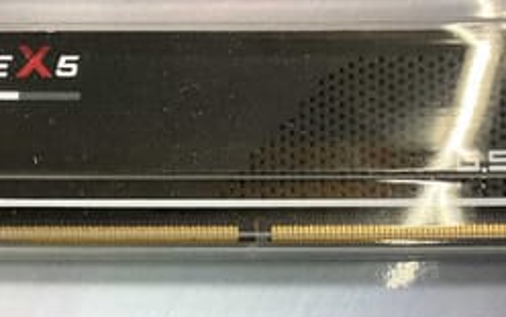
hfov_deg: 33.0
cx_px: 249
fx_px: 855
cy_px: 334
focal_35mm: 62
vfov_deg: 20.2
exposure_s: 1/50
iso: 160
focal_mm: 3
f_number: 1.8
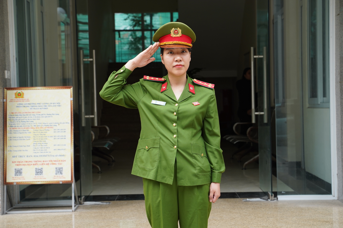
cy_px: 114
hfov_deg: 27.0
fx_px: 715
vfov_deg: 18.2
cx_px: 172
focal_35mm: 75
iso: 320
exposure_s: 1/200
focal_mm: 75
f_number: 6.3
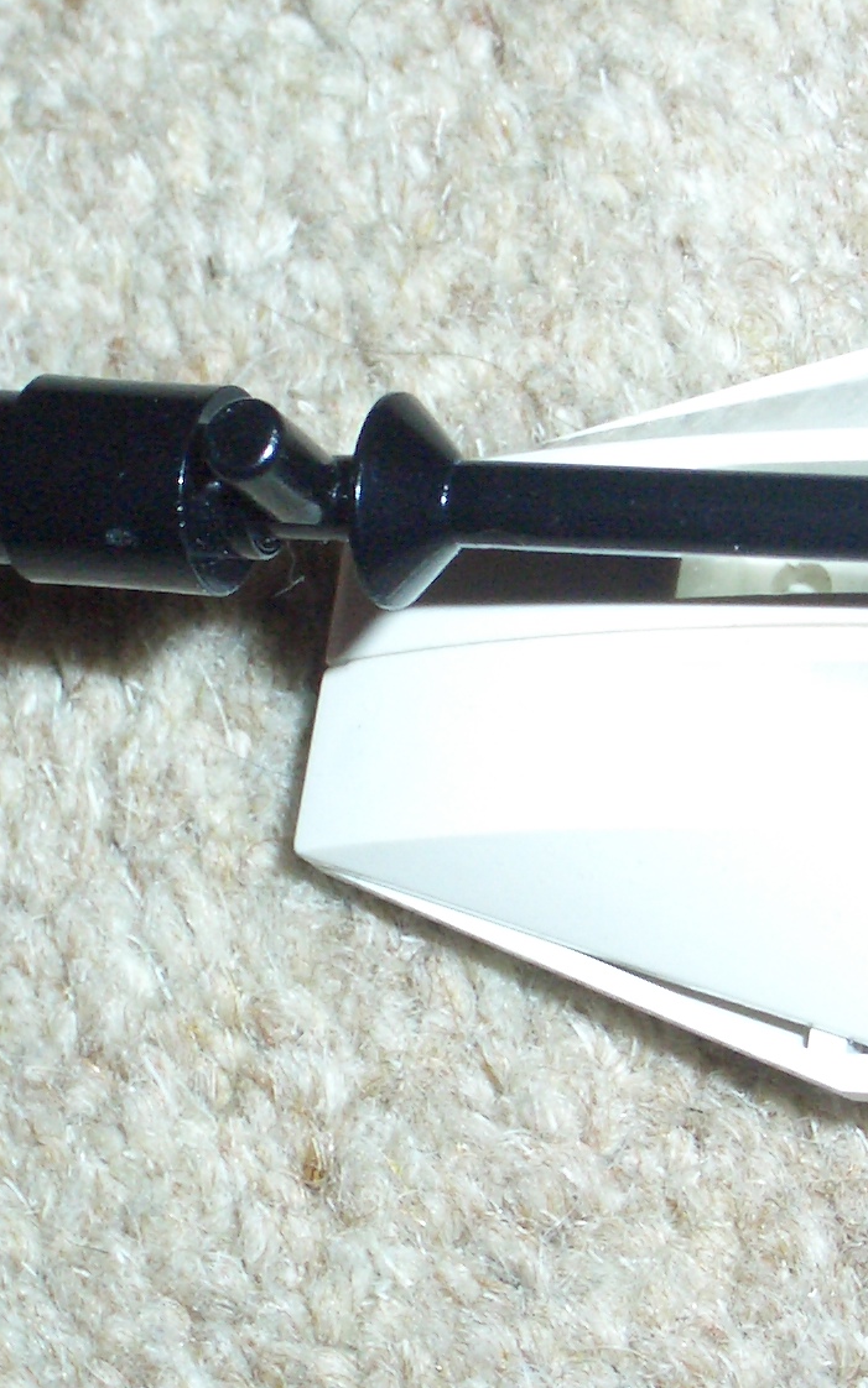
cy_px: 569
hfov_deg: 9.7
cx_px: 791
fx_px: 5111
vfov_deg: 15.5
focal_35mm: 135
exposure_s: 1/60
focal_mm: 10.2
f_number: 5.6
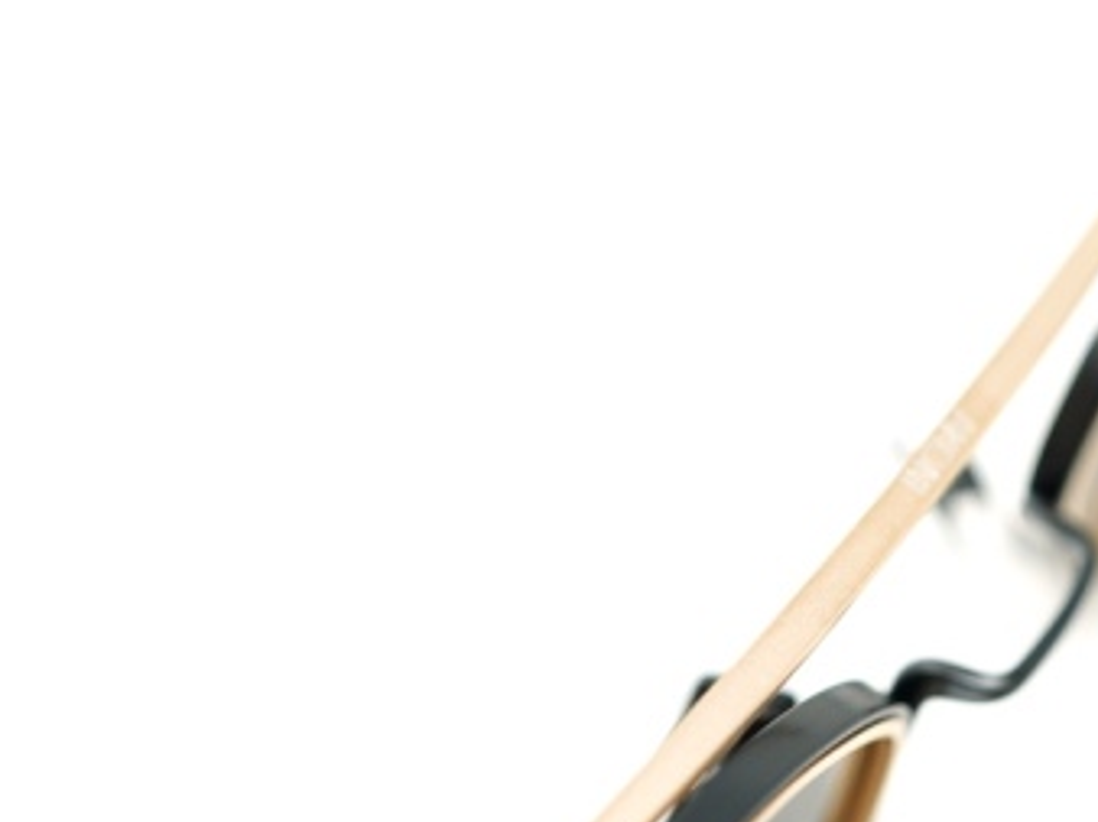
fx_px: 2884
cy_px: 468
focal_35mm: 91
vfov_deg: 16.2
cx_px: 906
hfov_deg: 21.2
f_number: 2.8
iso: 200
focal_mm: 50
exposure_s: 1/50
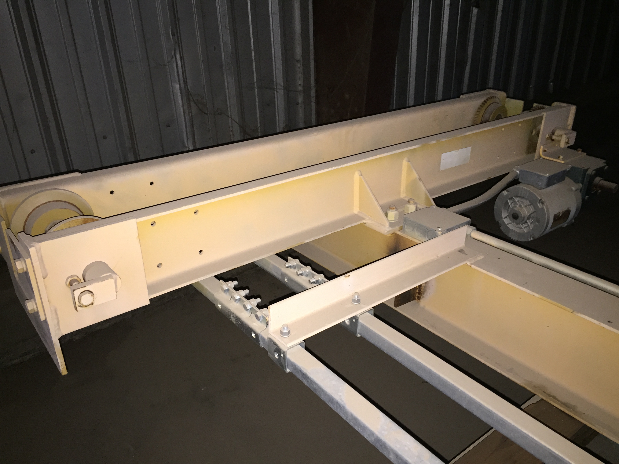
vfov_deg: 48.2
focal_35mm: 29
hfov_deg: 61.7
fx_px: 519
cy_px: 232
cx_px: 310
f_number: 2.2
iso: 160
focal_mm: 4.15
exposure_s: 1/16
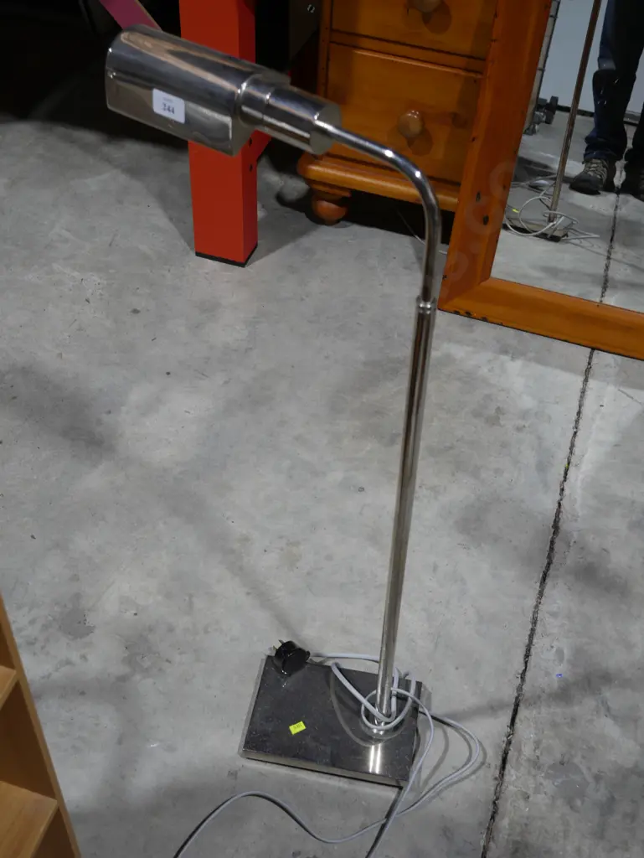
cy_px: 429
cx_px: 322
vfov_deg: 44.8
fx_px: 1041
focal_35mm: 42
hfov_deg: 34.4
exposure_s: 1/80
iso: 200
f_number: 4.6
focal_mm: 21
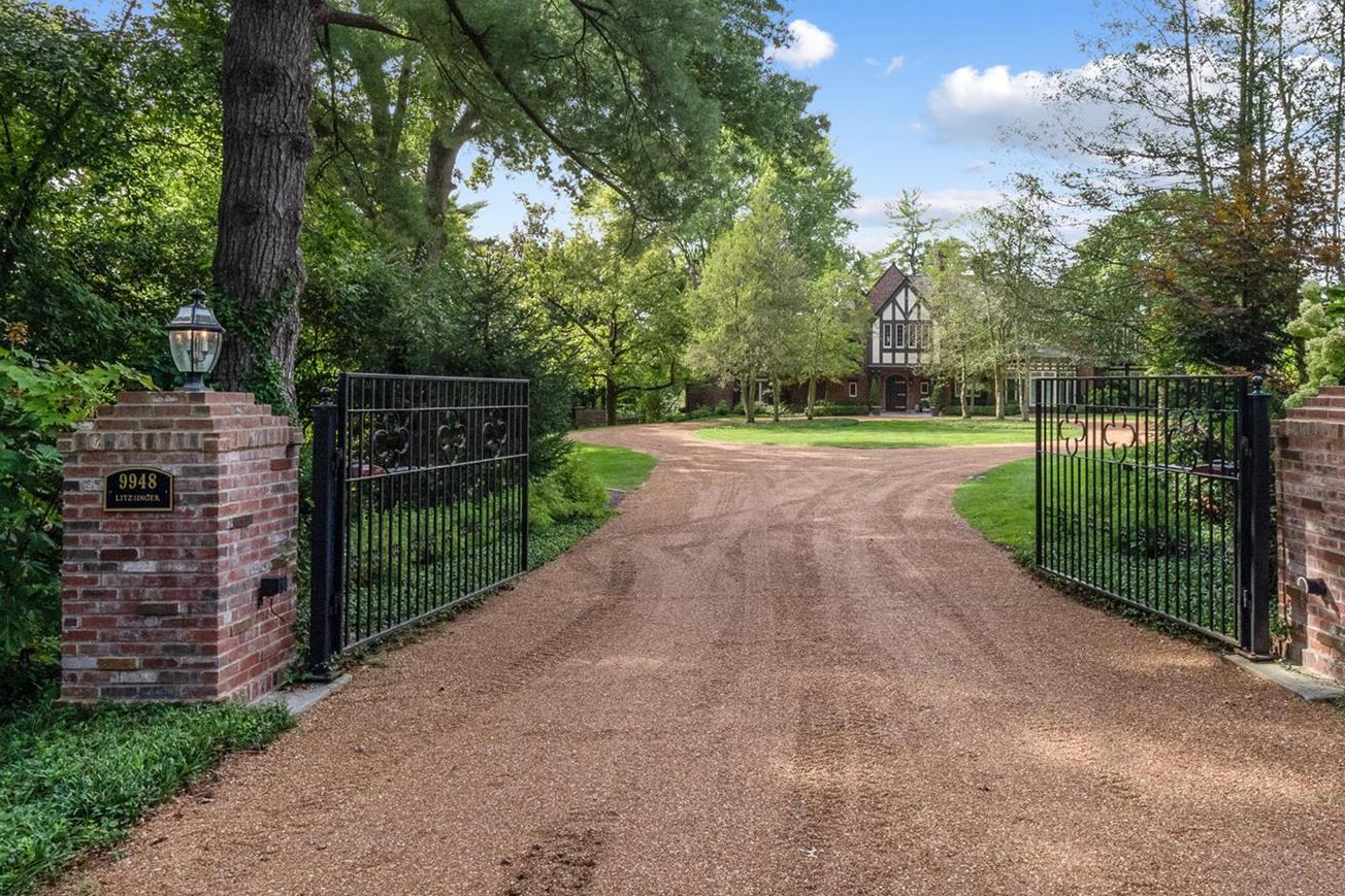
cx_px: 808
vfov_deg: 47.8
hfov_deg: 66.7
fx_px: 1009
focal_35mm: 27
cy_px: 388
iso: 400
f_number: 10
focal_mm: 11
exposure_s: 1/125
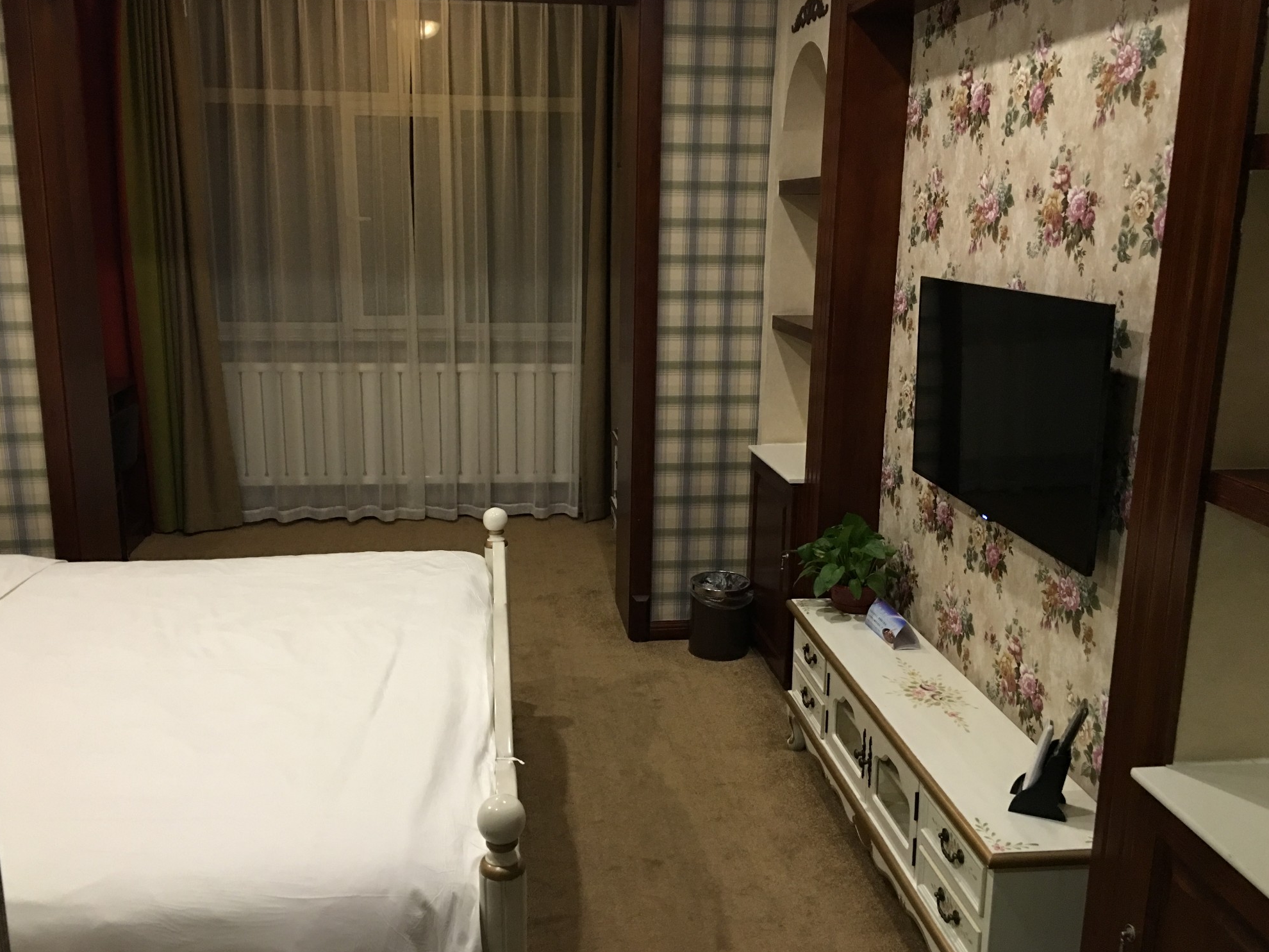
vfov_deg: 46.8
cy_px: 479
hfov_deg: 60.0
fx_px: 1100
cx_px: 624
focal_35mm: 30
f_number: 2.2
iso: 125
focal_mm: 4.15
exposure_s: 1/8
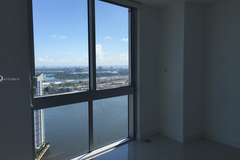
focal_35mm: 31
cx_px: 118
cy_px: 80
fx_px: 207
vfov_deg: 42.3
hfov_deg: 60.3
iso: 32
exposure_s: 1/989
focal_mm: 4.15
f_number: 2.2
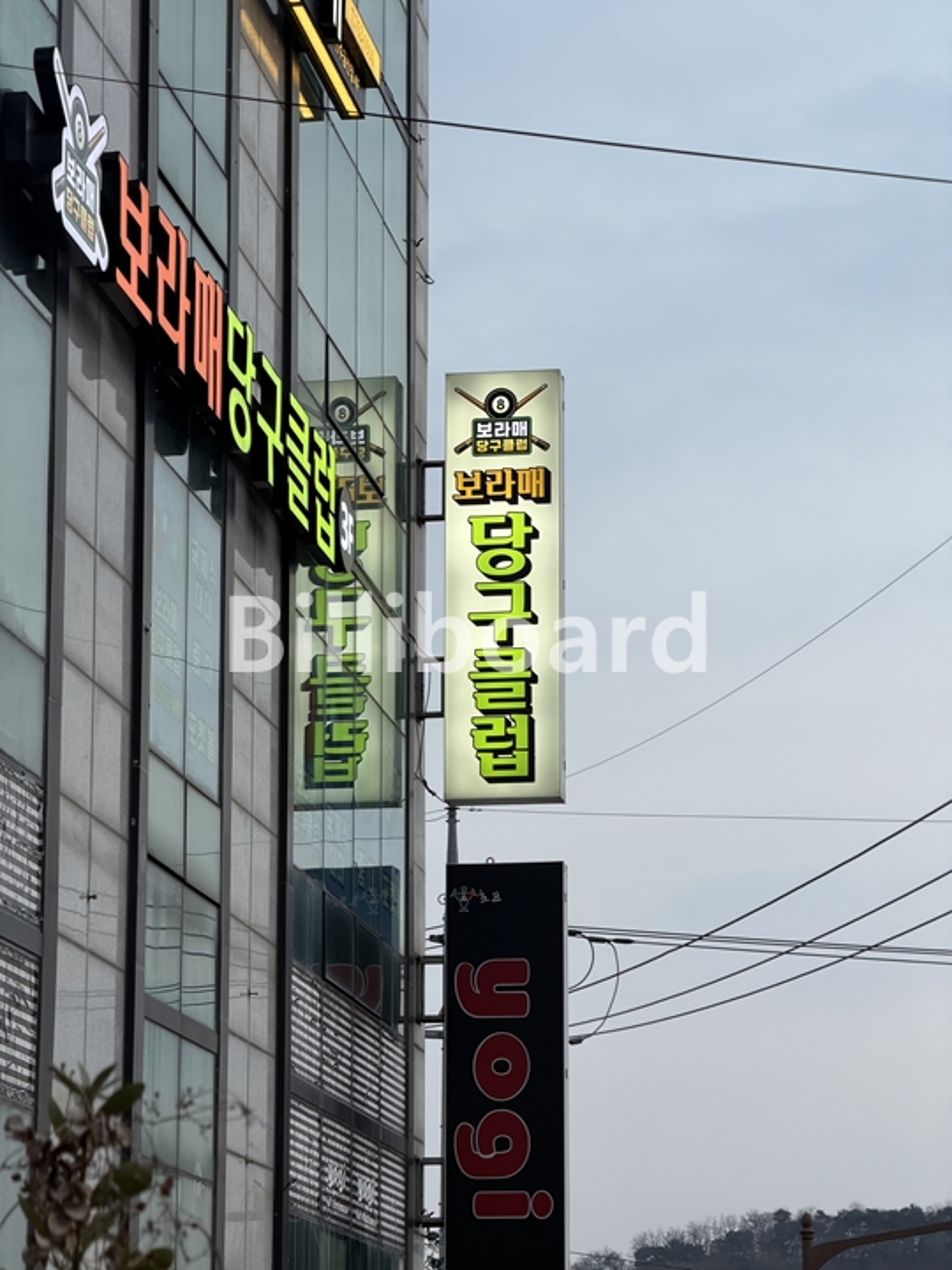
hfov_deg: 14.8
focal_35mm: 100
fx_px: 3667
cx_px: 476
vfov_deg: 19.6
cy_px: 635
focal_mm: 16.89
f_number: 2.8
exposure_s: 1/121
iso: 80
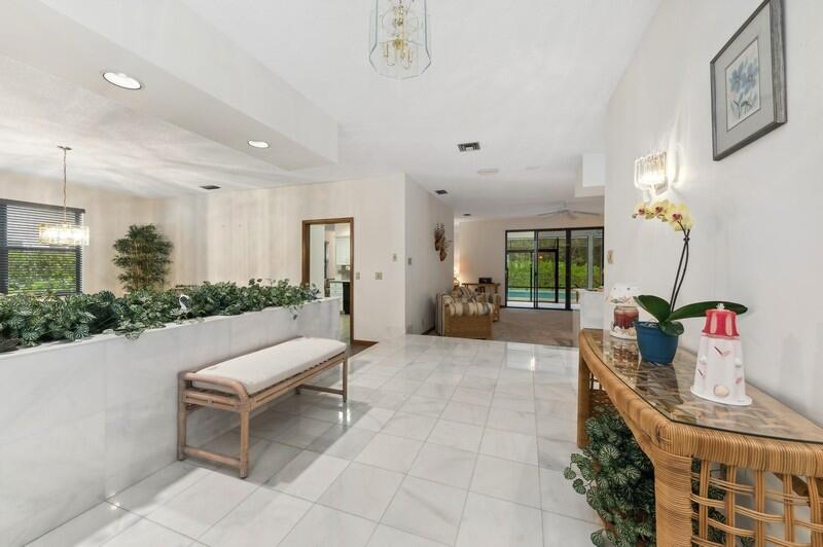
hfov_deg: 108.4
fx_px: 297
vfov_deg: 85.3
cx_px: 412
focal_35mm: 13
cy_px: 274
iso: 100
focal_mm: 13
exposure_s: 1/4
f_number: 8
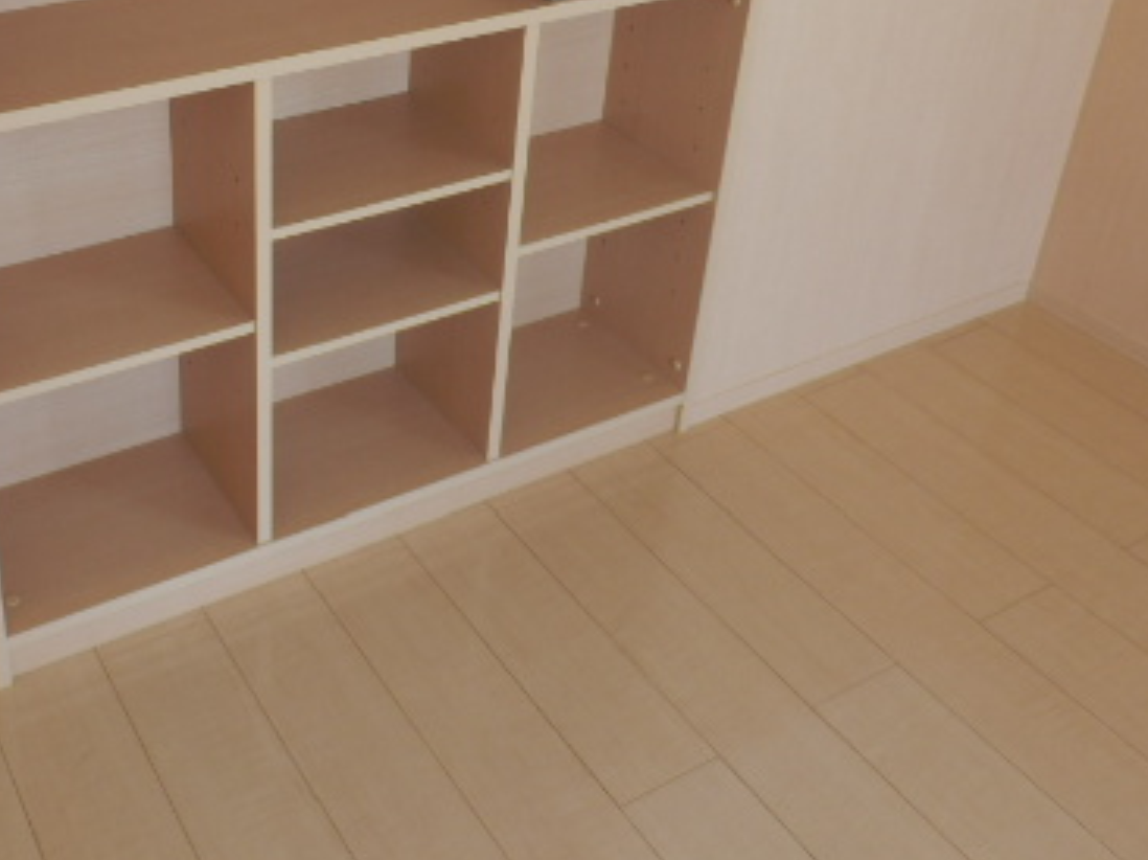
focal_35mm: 42
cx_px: 317
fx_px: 1392
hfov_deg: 43.7
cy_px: 138
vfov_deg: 33.1
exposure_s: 1/50
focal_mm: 4.2
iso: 80
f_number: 3
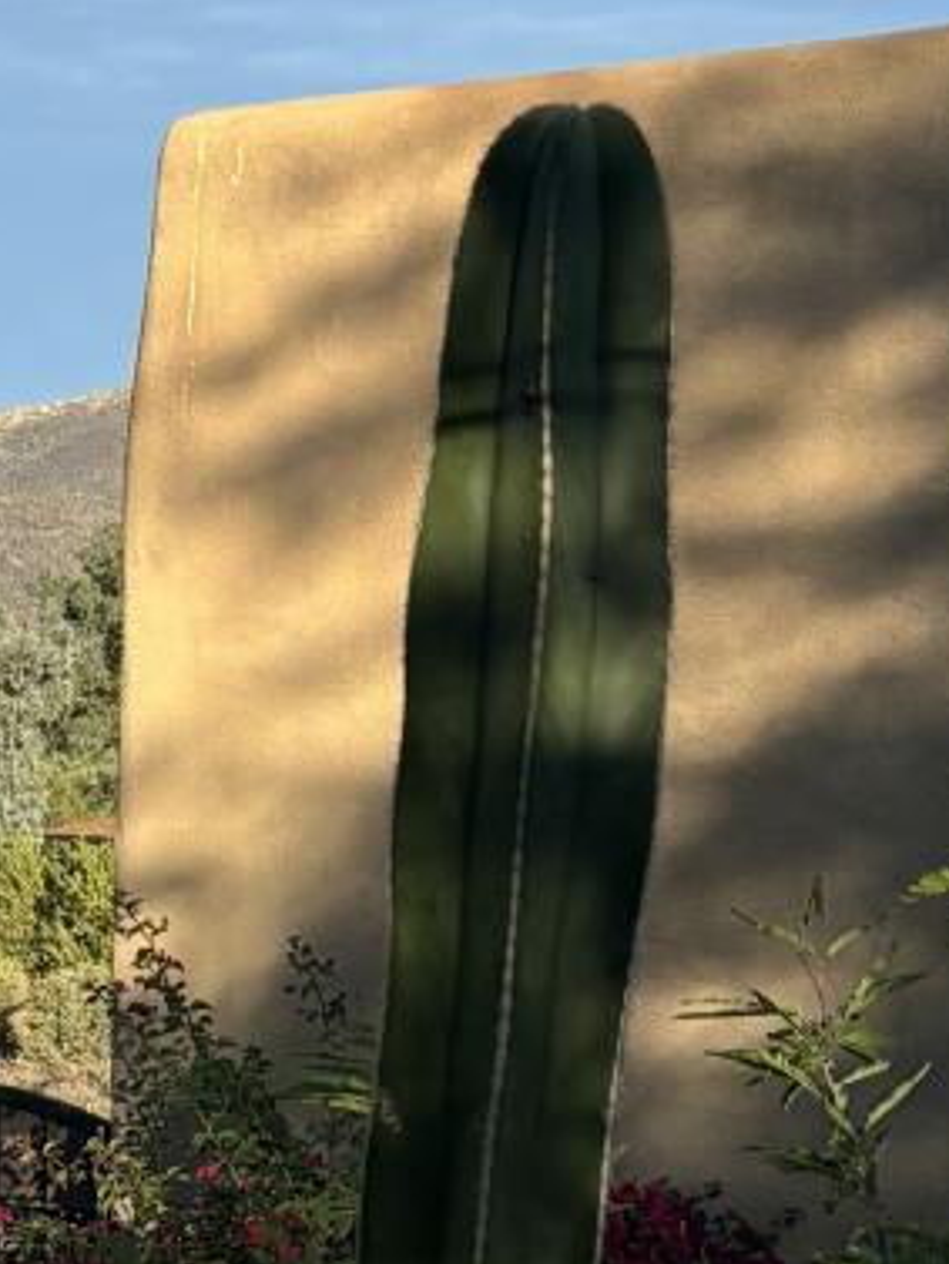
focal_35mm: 138
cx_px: -1100
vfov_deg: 14.0
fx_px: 5042
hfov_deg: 9.8
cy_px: 1408
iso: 50
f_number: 1.6
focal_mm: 5.96
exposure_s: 1/2105
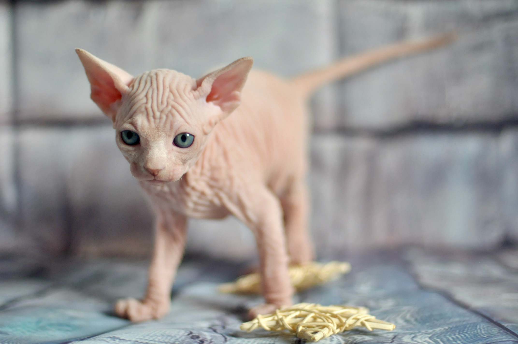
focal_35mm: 75
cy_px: 172
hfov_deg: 27.0
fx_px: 1078
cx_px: 259
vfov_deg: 18.1
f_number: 1.4
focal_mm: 50
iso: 800
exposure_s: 1/3200
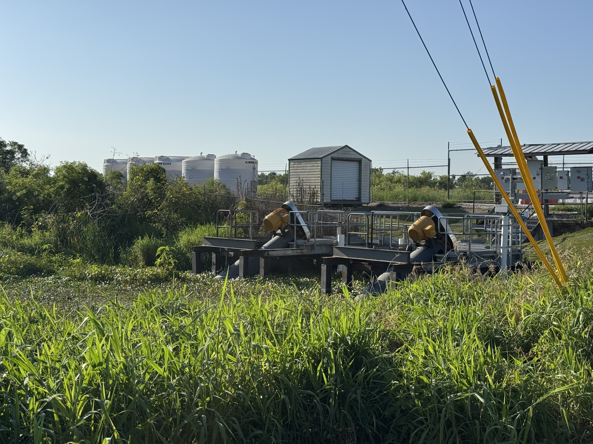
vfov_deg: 30.3
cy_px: 222
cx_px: 296
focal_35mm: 48
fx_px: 822
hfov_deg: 39.7
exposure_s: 1/7092
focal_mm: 6.76
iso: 64
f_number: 1.78
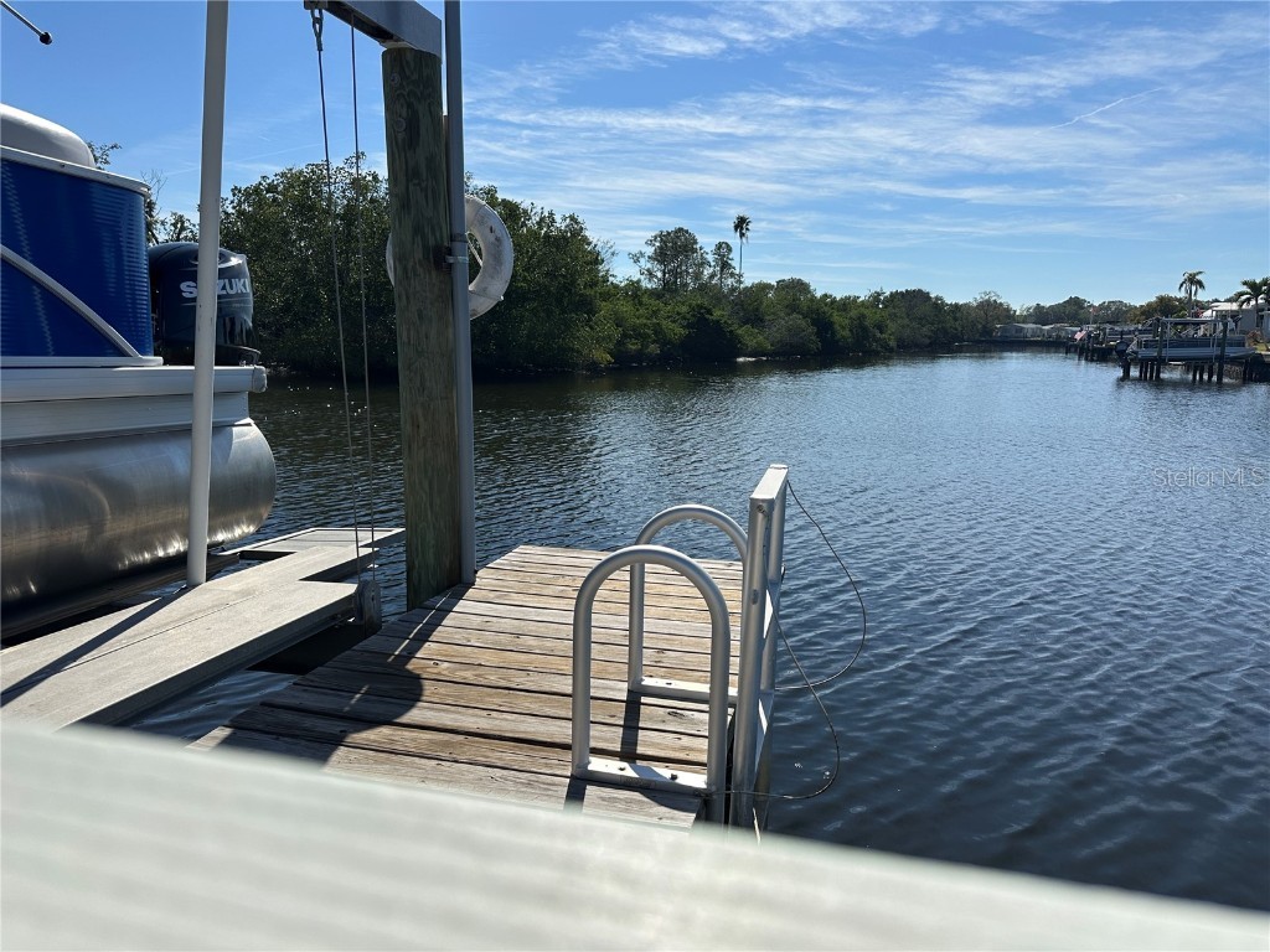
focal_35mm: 24
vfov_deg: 56.8
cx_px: 635
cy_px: 476
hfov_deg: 71.6
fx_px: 881
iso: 80
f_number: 1.78
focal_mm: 6.86
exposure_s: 1/8929
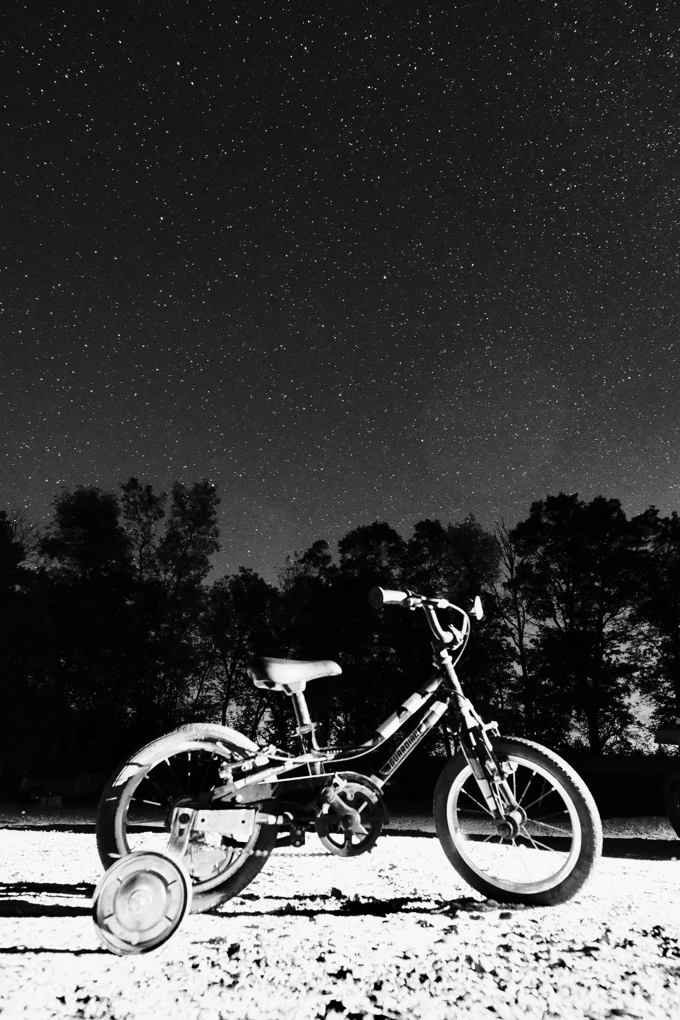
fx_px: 425
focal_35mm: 15
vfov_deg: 100.4
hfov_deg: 77.3
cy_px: 510
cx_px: 340
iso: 6400
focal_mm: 10
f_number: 2.8
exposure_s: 20
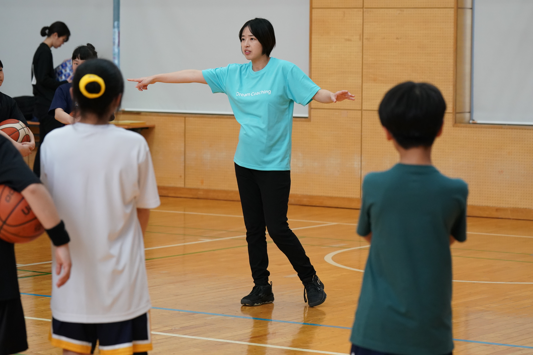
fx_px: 1851
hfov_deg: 16.4
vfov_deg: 11.0
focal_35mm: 125
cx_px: 266
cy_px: 178
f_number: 5
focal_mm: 125
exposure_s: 1/640
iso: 4000
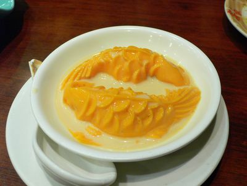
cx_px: 124
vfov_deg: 41.8
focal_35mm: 34
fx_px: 243
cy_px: 93
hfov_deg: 54.0
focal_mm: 6.3
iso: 200
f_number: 2.8
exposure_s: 1/25
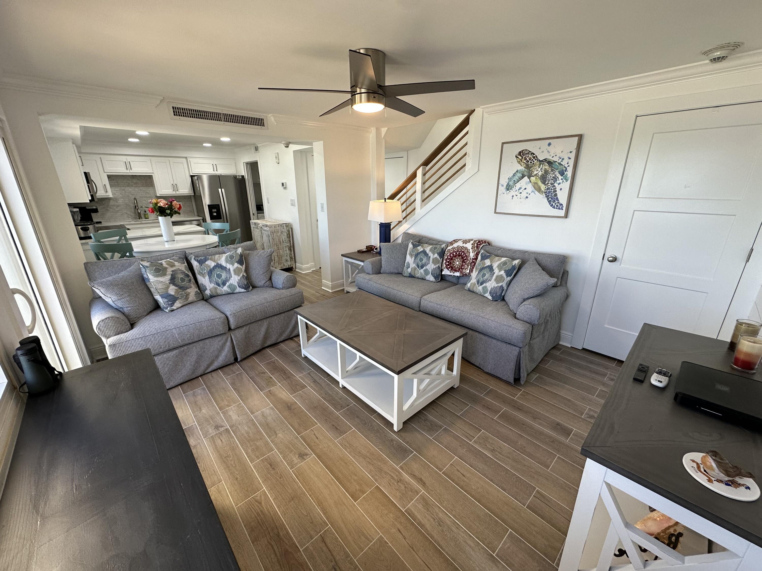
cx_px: 381
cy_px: 286
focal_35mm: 14
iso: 100
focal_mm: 2.22
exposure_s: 1/120
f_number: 2.2
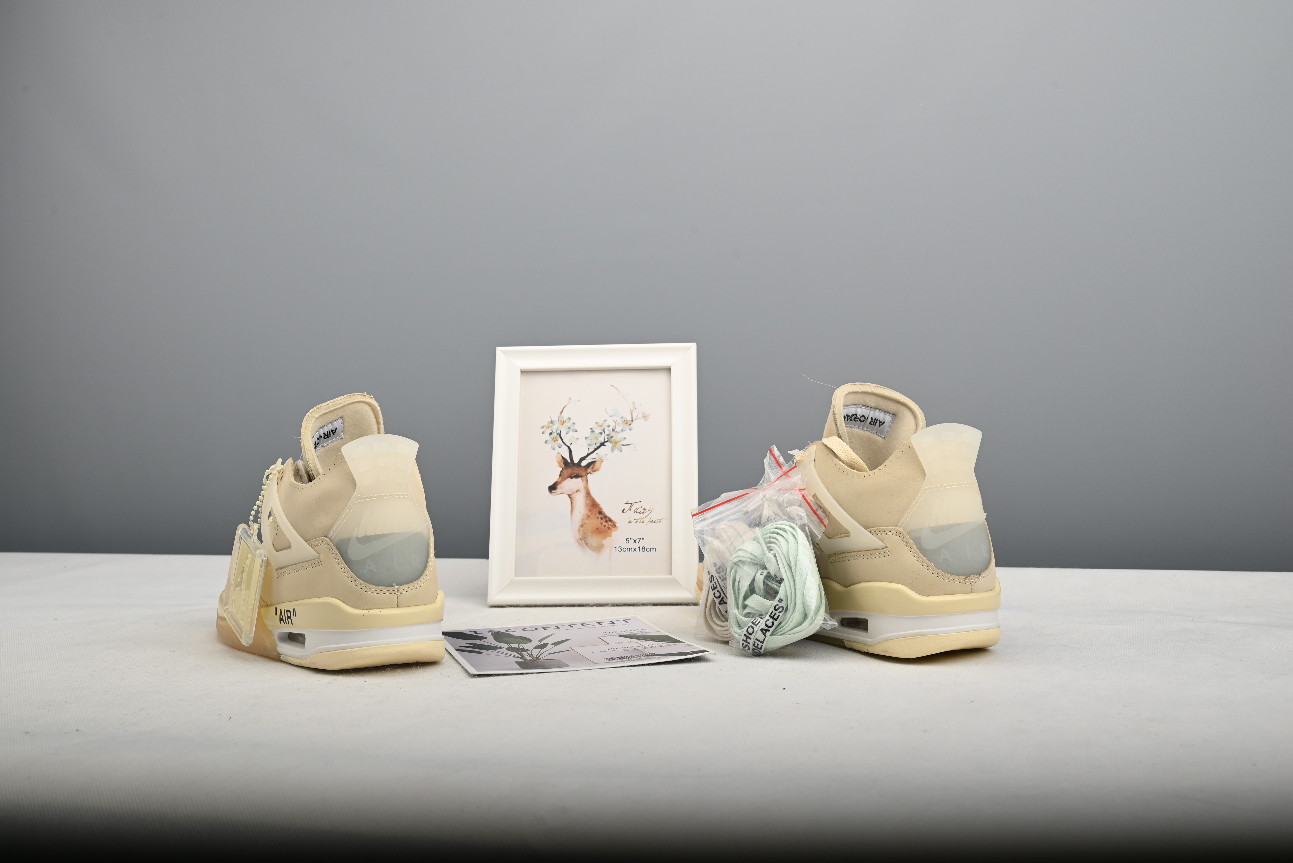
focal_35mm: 40
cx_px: 646
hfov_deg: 48.4
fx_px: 1437
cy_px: 432
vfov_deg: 33.4
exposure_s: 1/250
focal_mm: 40
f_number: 11
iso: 100
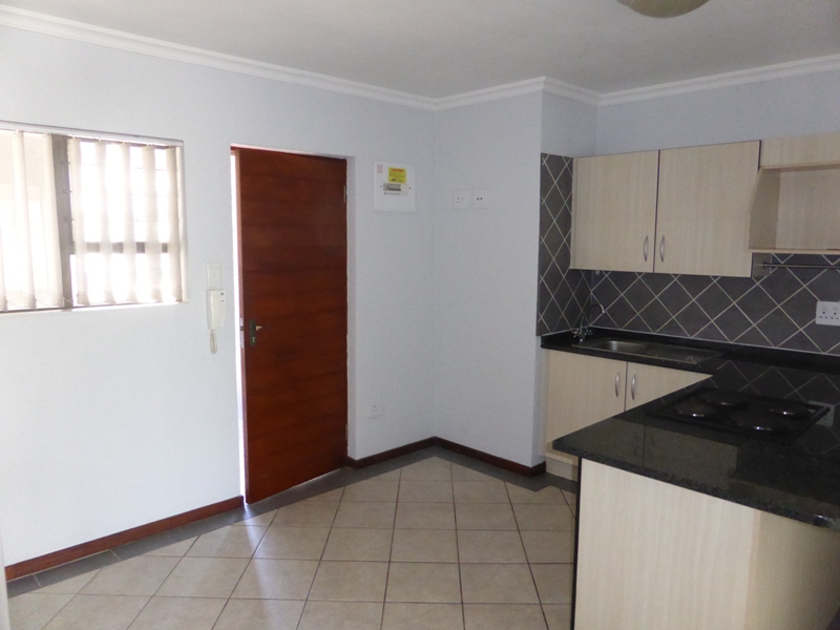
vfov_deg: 54.9
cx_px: 420
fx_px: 607
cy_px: 315
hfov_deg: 69.4
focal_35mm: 25
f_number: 3.3
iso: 800
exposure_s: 1/60
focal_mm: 4.3
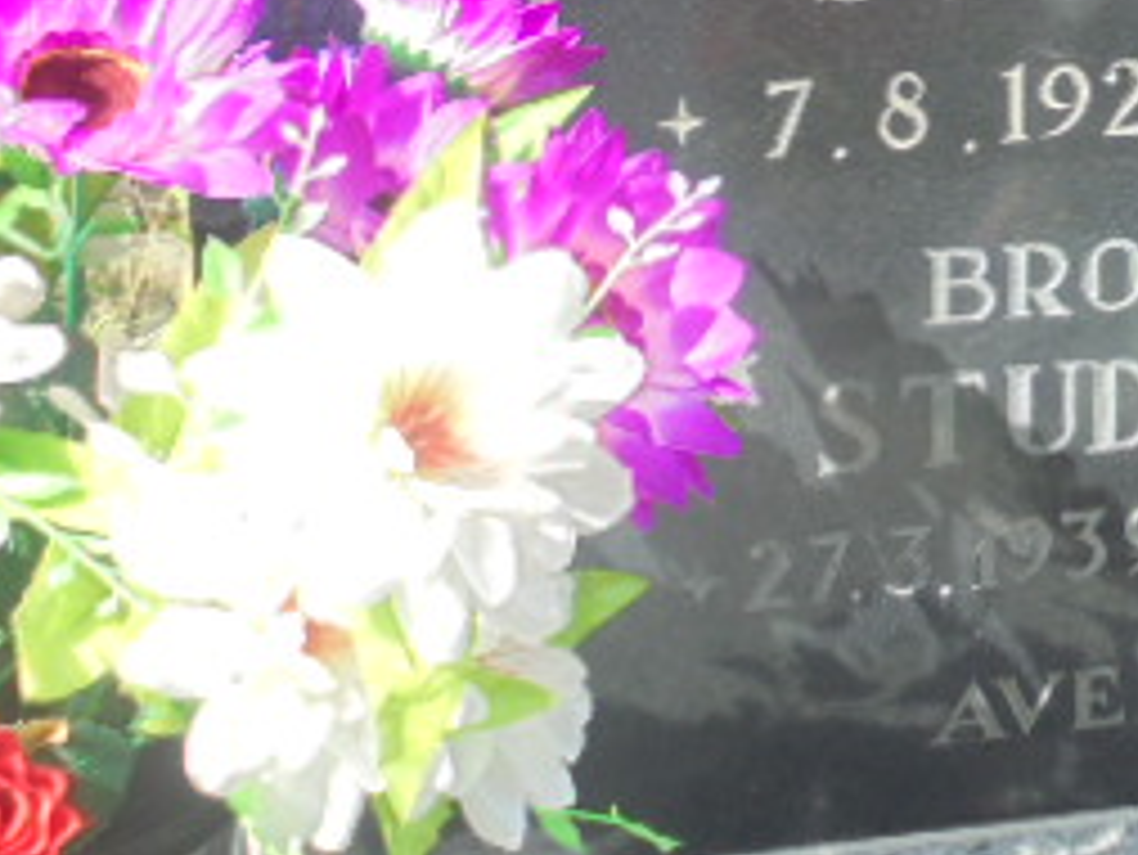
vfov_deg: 16.9
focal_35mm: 86
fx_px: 2829
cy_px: 36
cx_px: 1255
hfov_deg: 21.6
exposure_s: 1/320
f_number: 4
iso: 100
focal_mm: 6.1
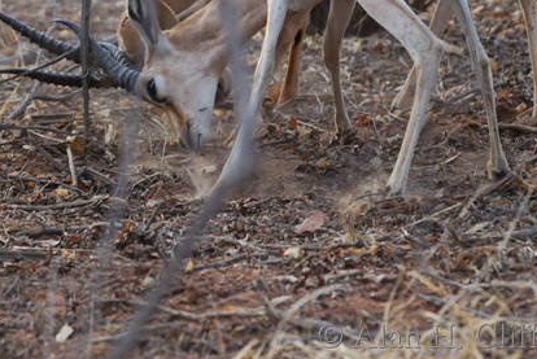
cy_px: 64
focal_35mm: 862
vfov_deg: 1.6
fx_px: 12872
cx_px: 167
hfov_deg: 2.4
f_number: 5.6
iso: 800
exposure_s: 1/320
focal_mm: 340
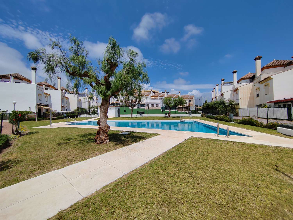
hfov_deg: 106.2
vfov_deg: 89.9
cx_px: 146
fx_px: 110
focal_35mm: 13
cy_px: 110
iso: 100
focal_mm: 2.16
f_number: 2.2
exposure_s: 1/3300
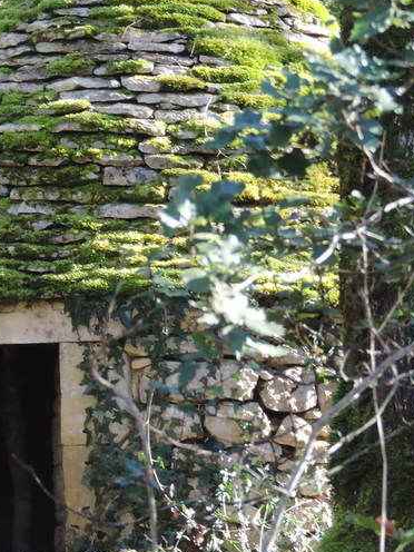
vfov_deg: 5.6
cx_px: 128
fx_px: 5597
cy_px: 318
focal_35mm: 351
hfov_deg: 4.2
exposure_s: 1/125
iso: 220
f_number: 4.4
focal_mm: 25.8
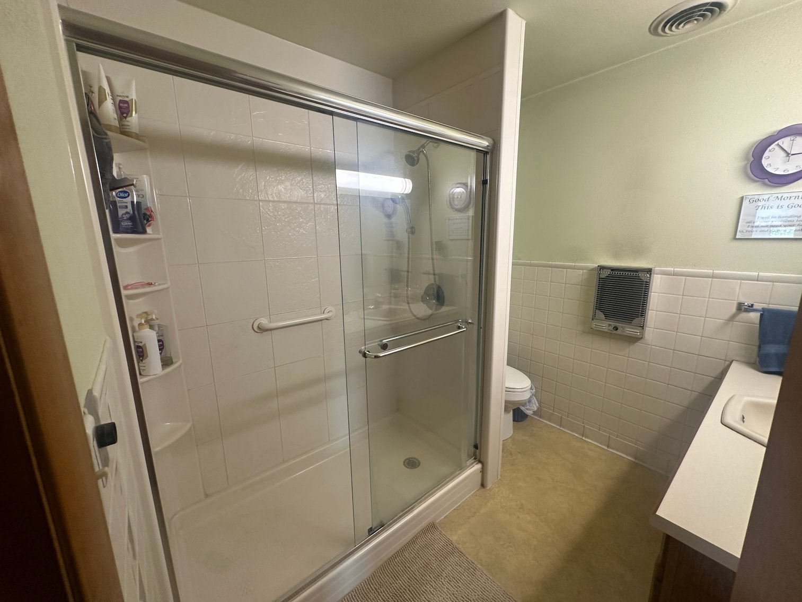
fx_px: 324
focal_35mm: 14
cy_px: 301
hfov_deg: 102.1
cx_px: 401
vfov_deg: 85.7
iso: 200
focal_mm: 2.22
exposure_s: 1/60
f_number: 2.2
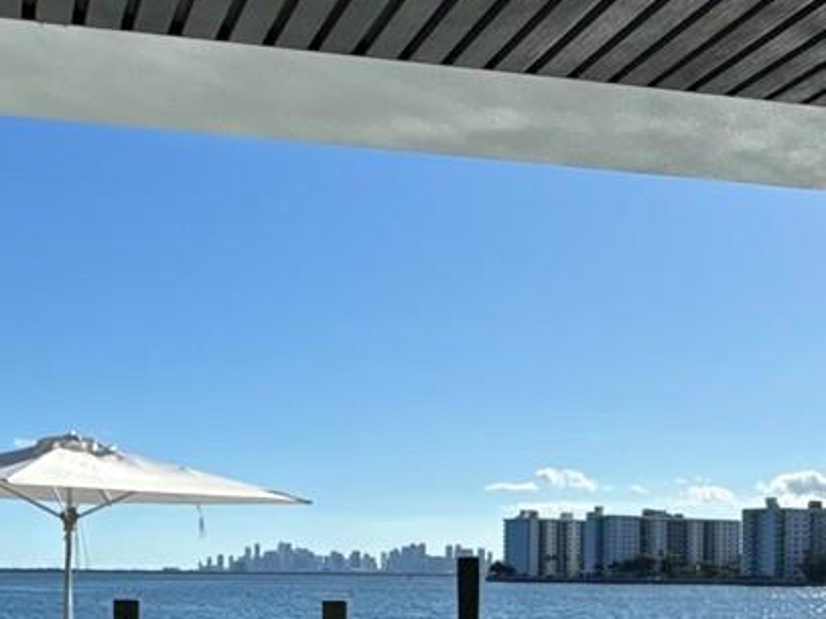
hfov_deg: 34.8
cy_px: 587
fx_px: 1312
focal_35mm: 55
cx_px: 306
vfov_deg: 25.5
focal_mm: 2.22
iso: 40
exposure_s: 1/3906
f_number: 2.2
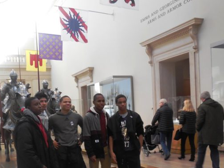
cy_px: 126
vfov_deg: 36.8
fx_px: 246
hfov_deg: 47.8
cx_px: 68
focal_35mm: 38
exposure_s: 1/30
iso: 280
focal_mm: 4.5
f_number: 3.1
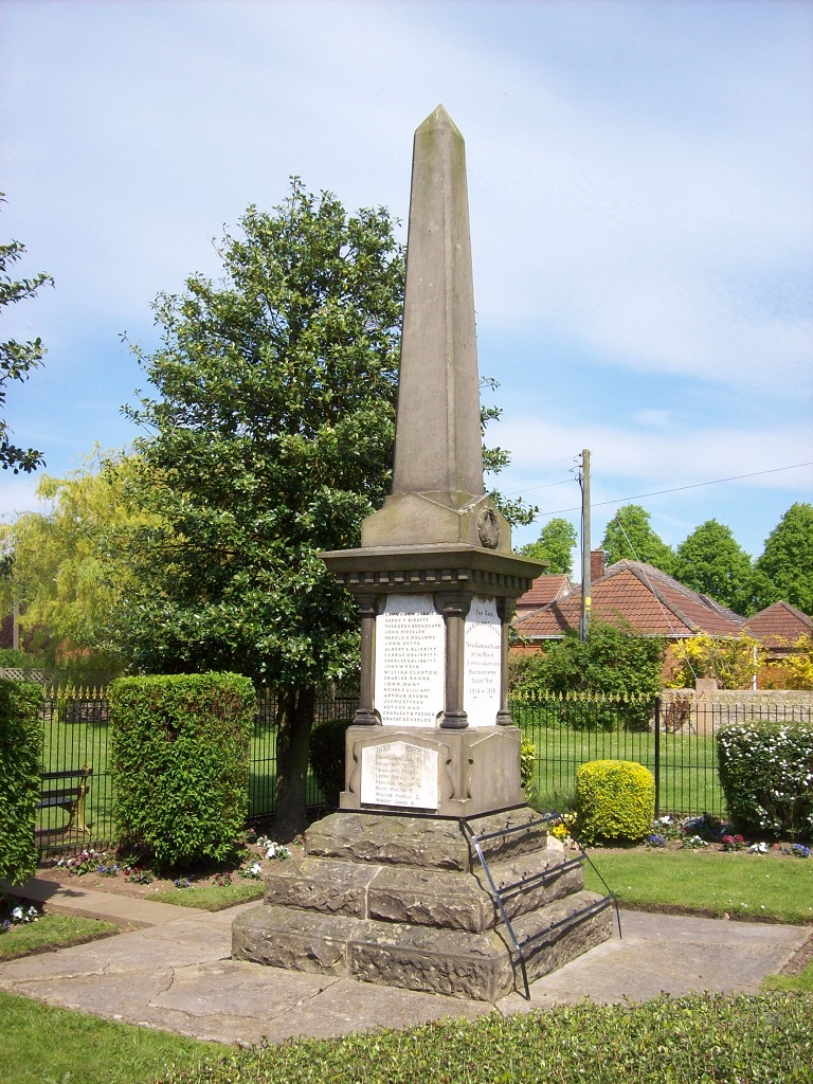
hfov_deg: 39.7
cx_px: 406
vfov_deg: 51.4
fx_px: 1127
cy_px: 542
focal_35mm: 36
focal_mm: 6
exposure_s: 1/414
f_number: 4.8
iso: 80
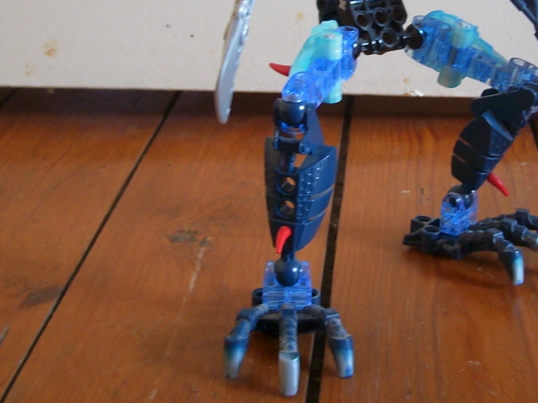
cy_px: 46
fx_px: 1041
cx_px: 378
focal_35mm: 67
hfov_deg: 28.7
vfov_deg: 21.5
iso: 50
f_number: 2.8
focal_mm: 5.99
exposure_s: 1/2
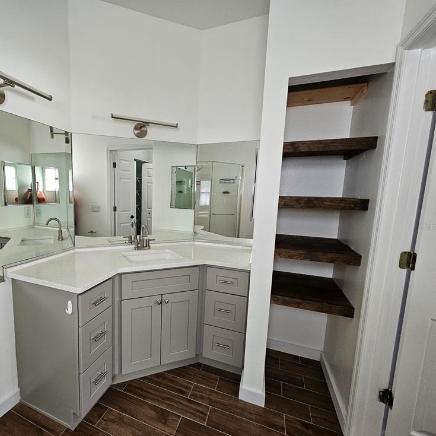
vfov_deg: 87.4
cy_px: 226
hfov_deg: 84.9
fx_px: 228
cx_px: 151
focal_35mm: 16
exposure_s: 1/60
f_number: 2.2
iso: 200
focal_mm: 2.2
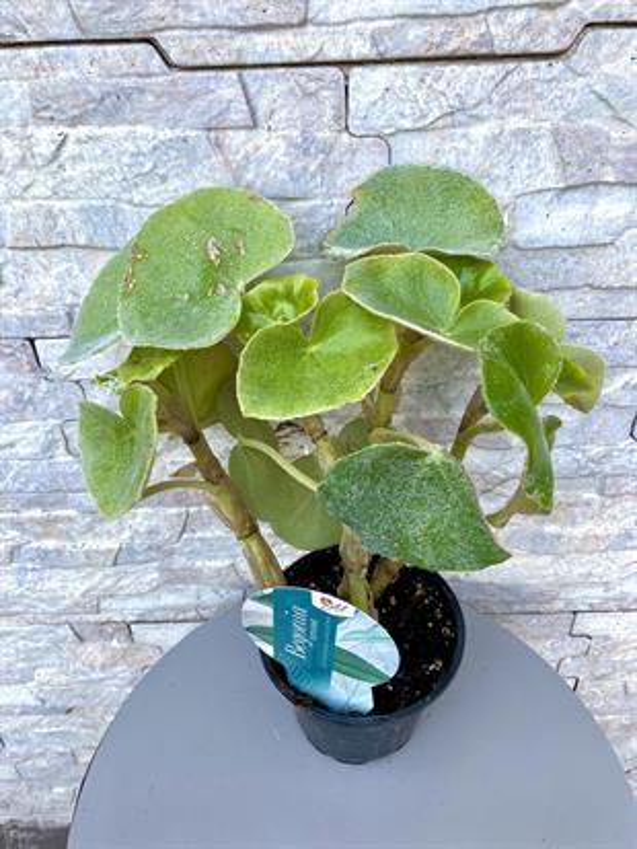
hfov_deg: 53.1
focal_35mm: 26
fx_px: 638
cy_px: 424
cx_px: 318
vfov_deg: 67.3
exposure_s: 1/122
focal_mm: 4.25
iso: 50
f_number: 1.8
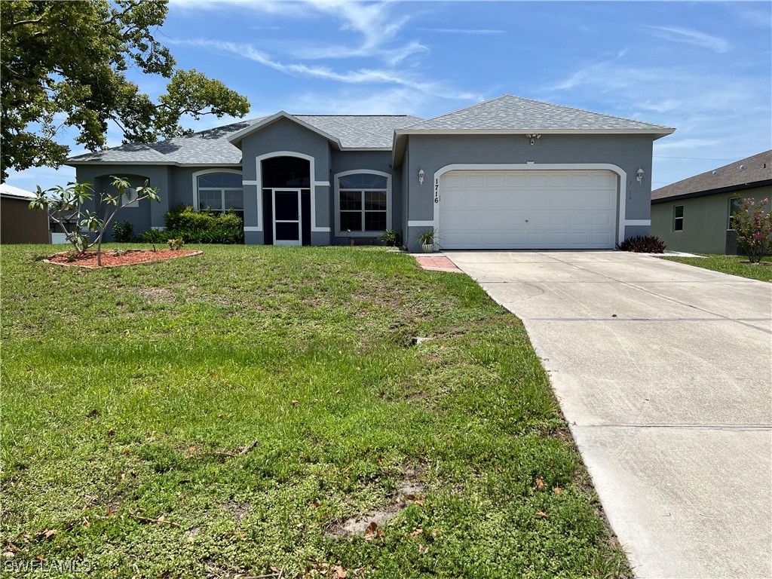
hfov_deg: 67.3
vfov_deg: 53.1
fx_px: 580
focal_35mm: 26
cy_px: 290
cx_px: 386
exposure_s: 1/5882
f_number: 1.5
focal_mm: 5.7
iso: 50
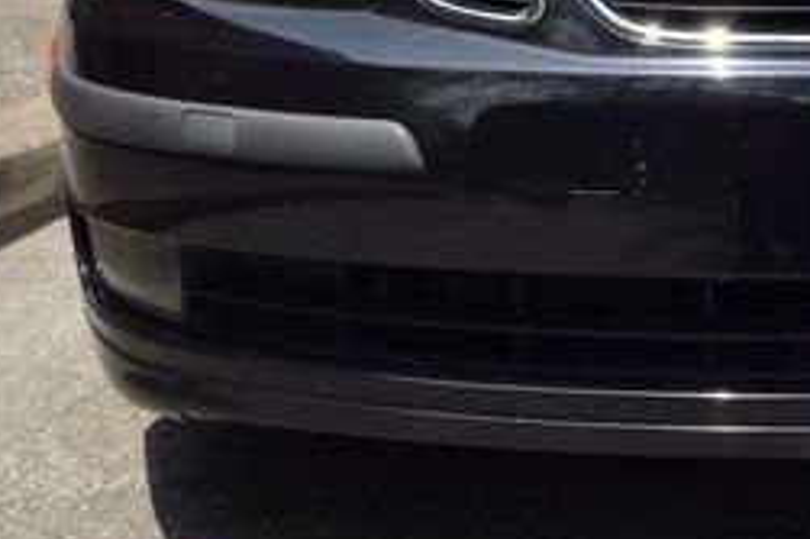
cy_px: -19
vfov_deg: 15.9
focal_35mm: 84
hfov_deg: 23.3
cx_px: 800
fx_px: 1889
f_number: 8
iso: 125
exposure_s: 1/250
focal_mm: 22
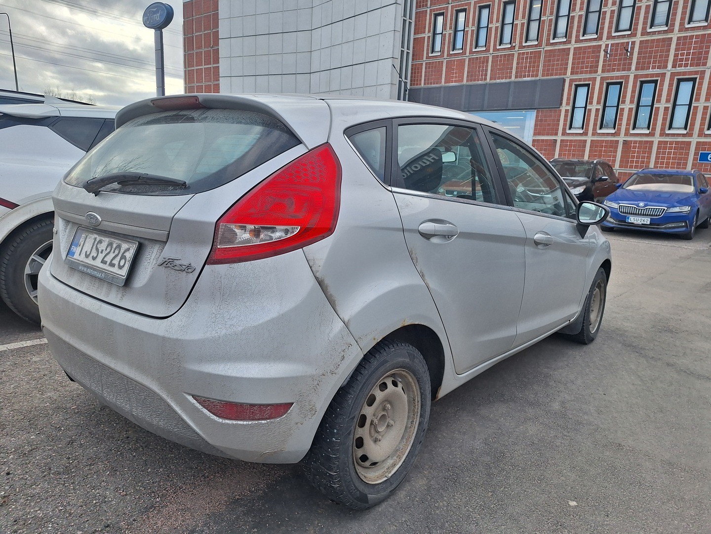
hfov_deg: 73.9
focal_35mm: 23
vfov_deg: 58.9
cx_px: 356
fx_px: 472
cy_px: 267
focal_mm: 5.54
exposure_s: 1/1072
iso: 40
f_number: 1.8
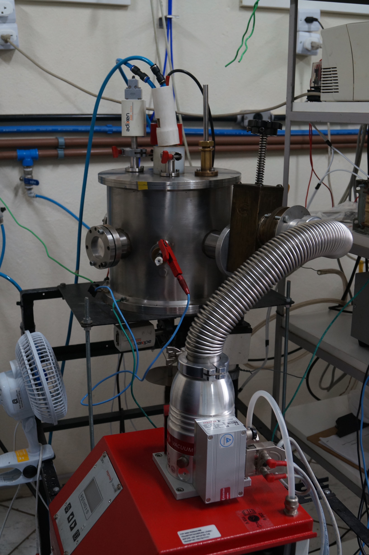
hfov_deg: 31.8
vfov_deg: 46.4
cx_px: 184
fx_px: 647
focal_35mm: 42
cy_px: 278
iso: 400
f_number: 5.6
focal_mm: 28
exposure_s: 1/25
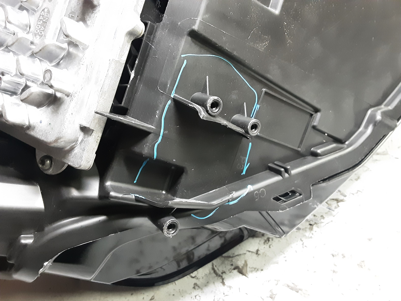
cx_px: 200
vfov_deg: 51.4
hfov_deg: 65.3
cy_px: 150
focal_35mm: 27
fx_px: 313
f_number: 1.9
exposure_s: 1/20
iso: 400
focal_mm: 2.91
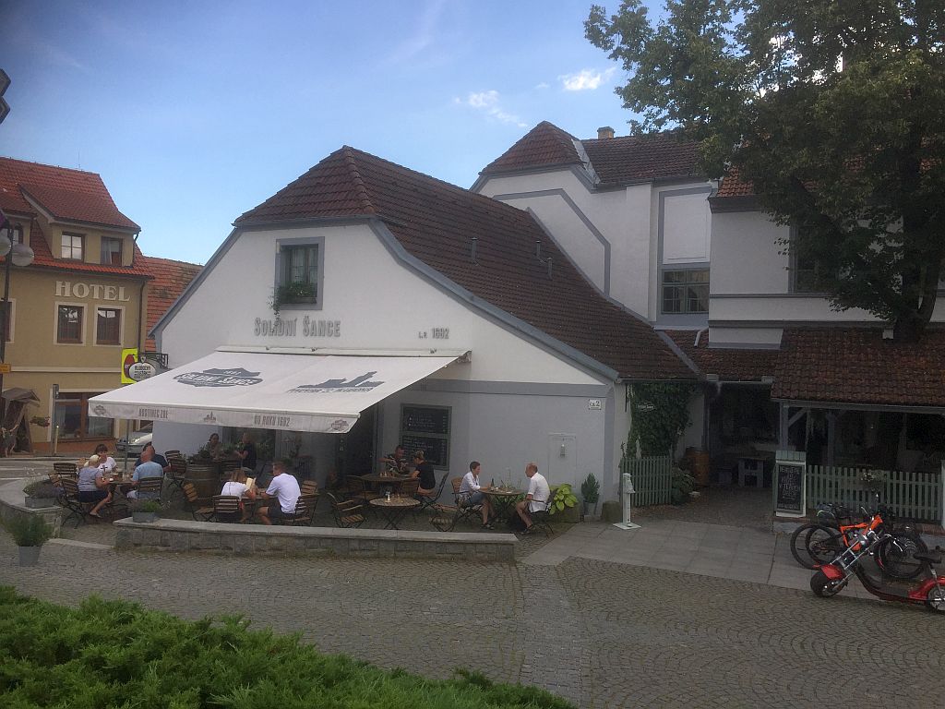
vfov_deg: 48.2
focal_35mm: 29
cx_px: 472
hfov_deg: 61.7
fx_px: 792
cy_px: 354
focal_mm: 4.15
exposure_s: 1/670
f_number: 2.2
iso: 32
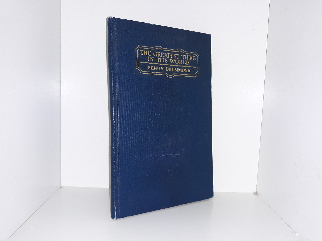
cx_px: 161
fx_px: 260
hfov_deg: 63.4
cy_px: 120
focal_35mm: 28
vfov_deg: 49.7
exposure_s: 1/120
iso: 50
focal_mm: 3.7
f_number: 1.7
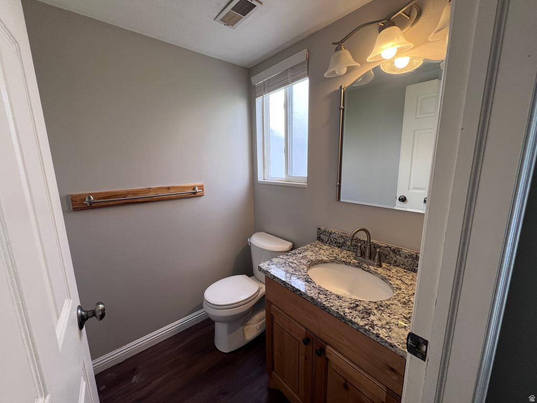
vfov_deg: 89.9
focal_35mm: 13
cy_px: 202
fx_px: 202
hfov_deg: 106.2
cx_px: 268
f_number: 1.8
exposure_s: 1/99
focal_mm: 1.57
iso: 64
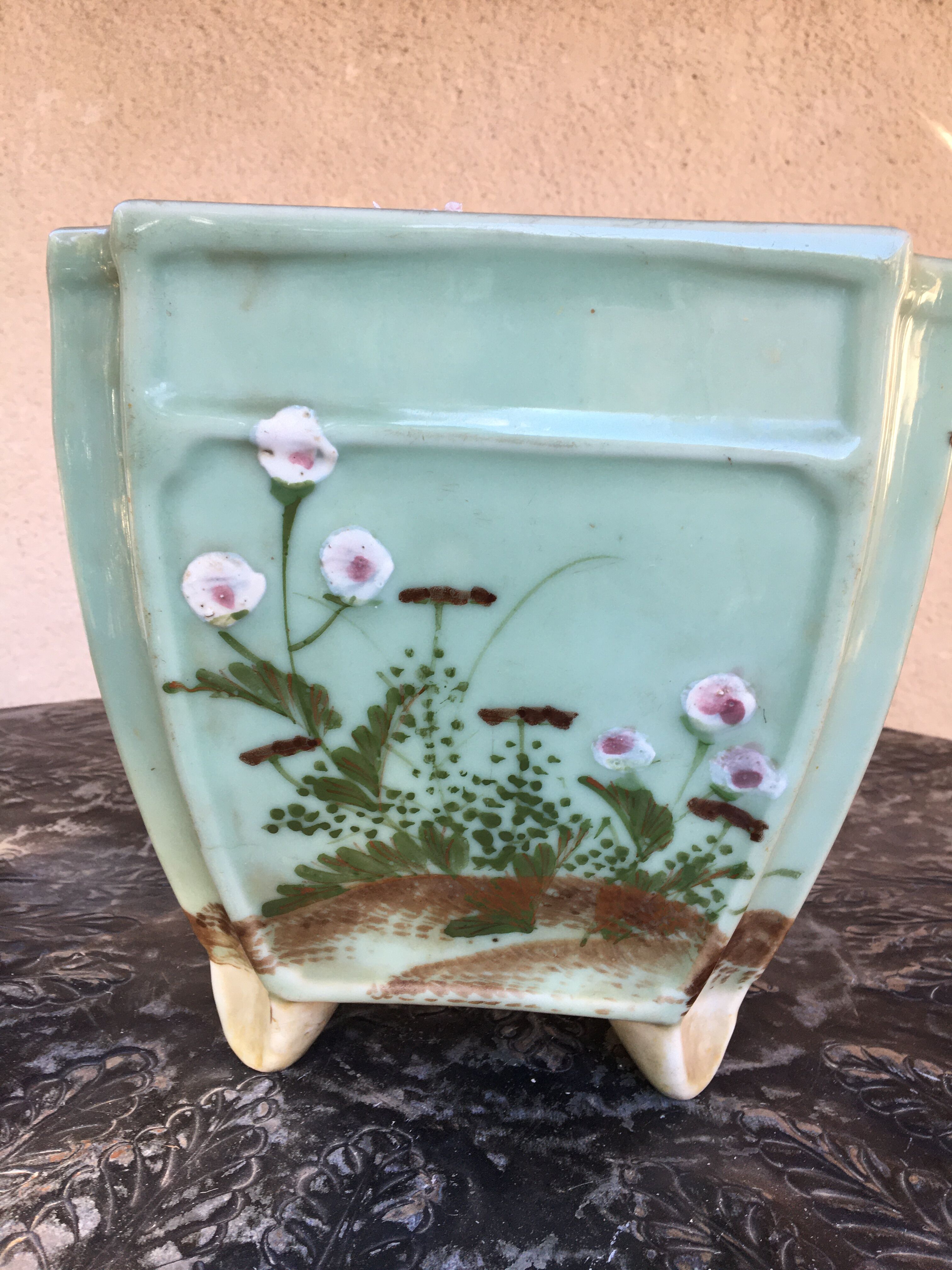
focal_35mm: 29
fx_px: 1063
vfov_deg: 61.7
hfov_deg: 48.2
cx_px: 476
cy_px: 635
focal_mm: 4.15
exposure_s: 1/100
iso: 40
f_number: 2.2
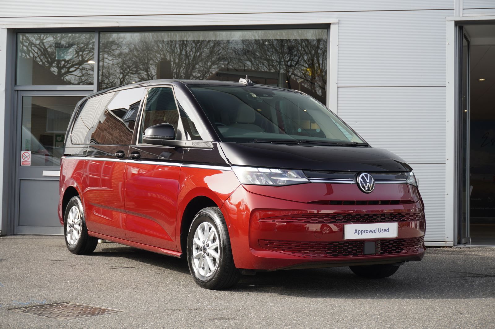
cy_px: 164
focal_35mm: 56
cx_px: 248
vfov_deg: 24.4
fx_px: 762
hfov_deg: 36.0
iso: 160
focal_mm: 37
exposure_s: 1/160
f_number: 5.6
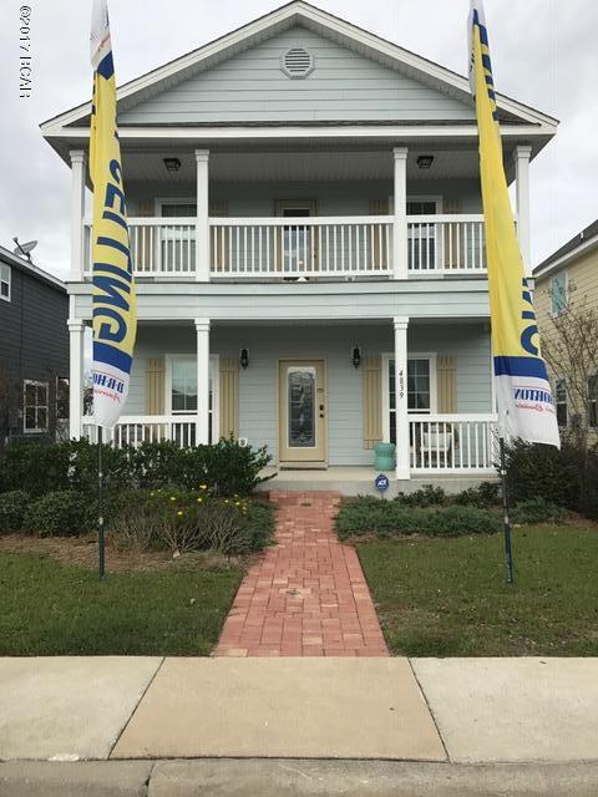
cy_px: 398
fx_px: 645
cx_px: 299
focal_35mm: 28
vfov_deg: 63.4
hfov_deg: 49.7
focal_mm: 3.99
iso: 20
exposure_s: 1/1742
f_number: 1.8
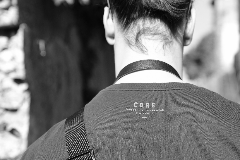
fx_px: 593
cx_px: 120
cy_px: 54
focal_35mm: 89
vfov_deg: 15.3
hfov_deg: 22.9
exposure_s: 1/1000
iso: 200
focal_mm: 44.1
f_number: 3.2
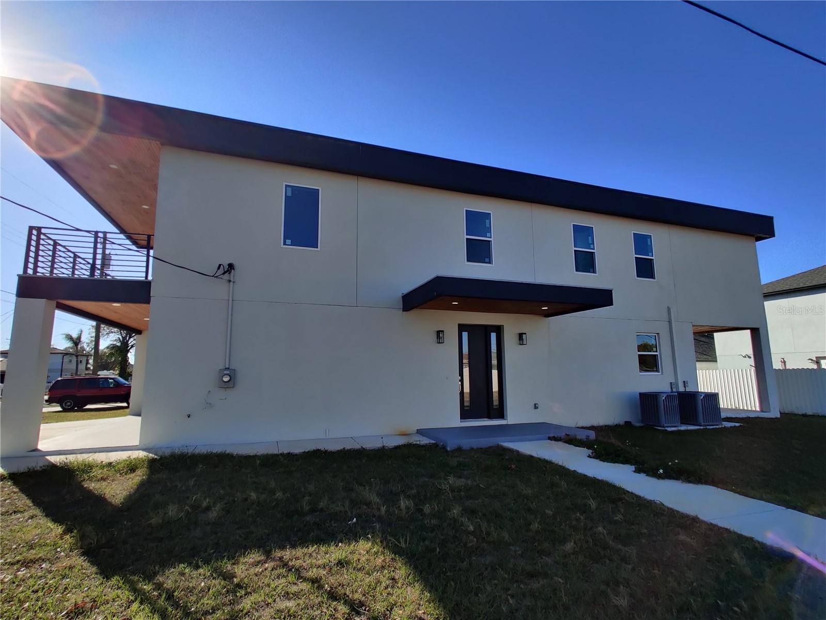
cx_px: 413
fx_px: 310
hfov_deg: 106.2
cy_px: 310
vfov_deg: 89.9
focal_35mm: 13
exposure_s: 1/414
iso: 100
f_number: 2.2
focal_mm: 2.25
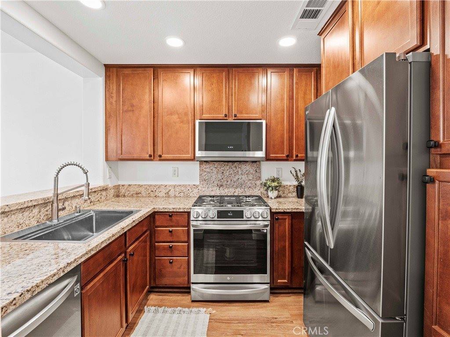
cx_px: 225
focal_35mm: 16
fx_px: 208
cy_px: 168
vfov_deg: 78.1
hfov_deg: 94.5
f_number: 8
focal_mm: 8
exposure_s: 1.6
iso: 200
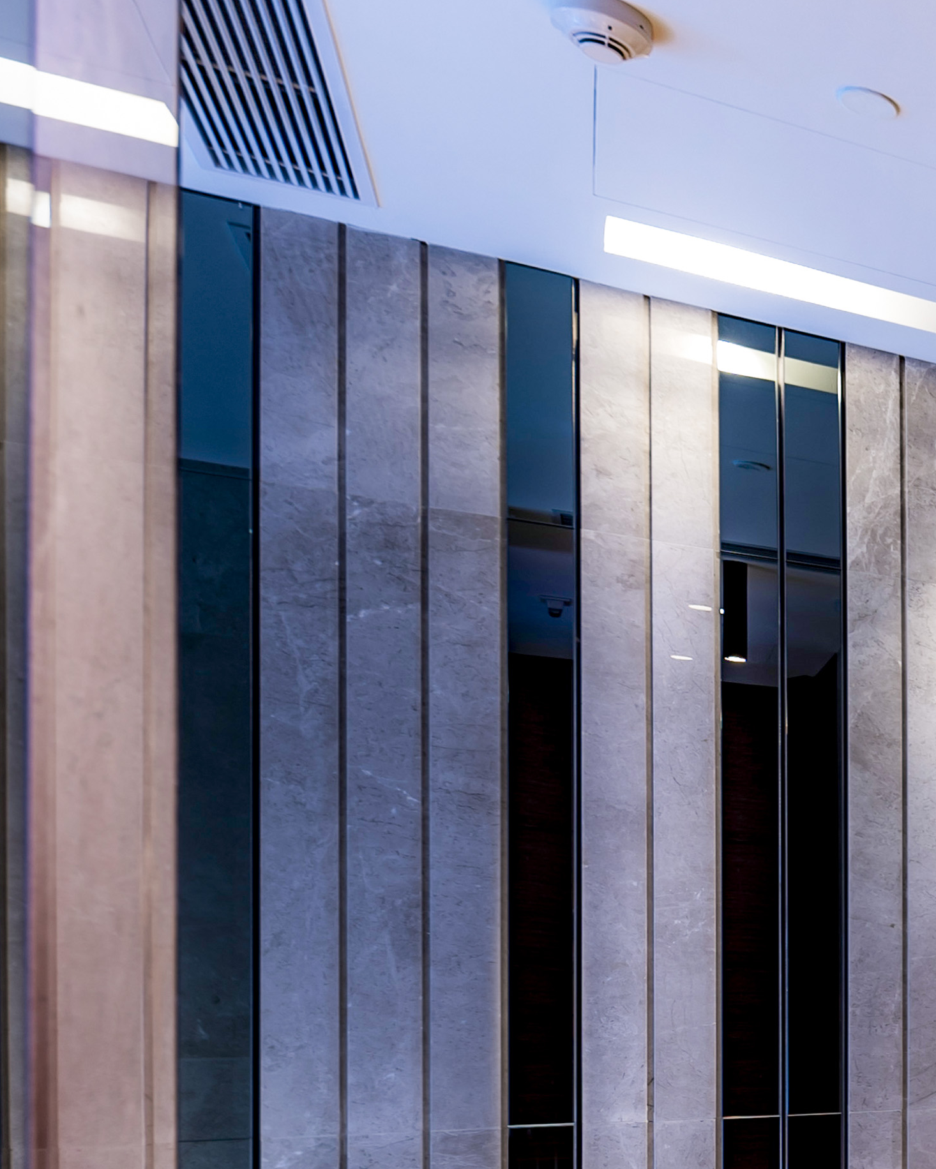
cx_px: 1690
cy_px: 1075
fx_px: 1385
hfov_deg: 22.1
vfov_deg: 41.7
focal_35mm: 40
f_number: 7.1
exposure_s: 1/50
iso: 100
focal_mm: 13
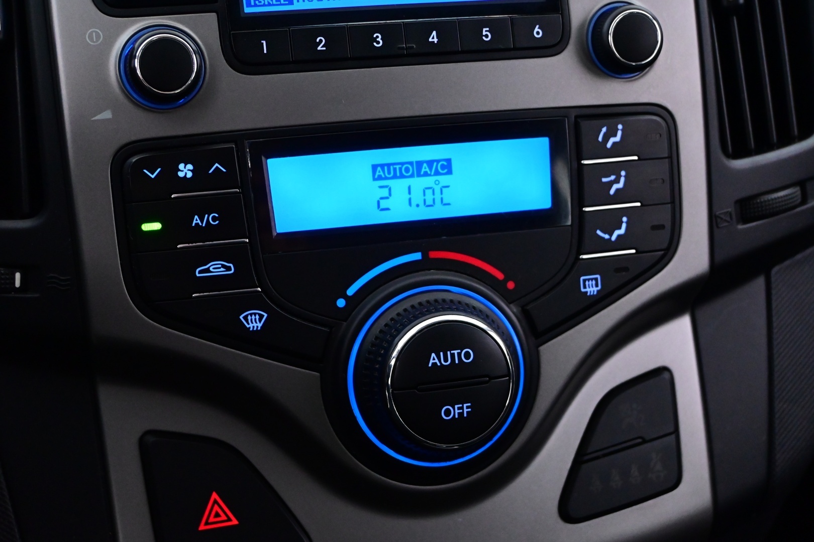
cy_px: 271
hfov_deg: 35.9
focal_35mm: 56
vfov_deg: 24.4
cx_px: 407
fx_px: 1255
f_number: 5.3
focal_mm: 37
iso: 4000
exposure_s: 1/25
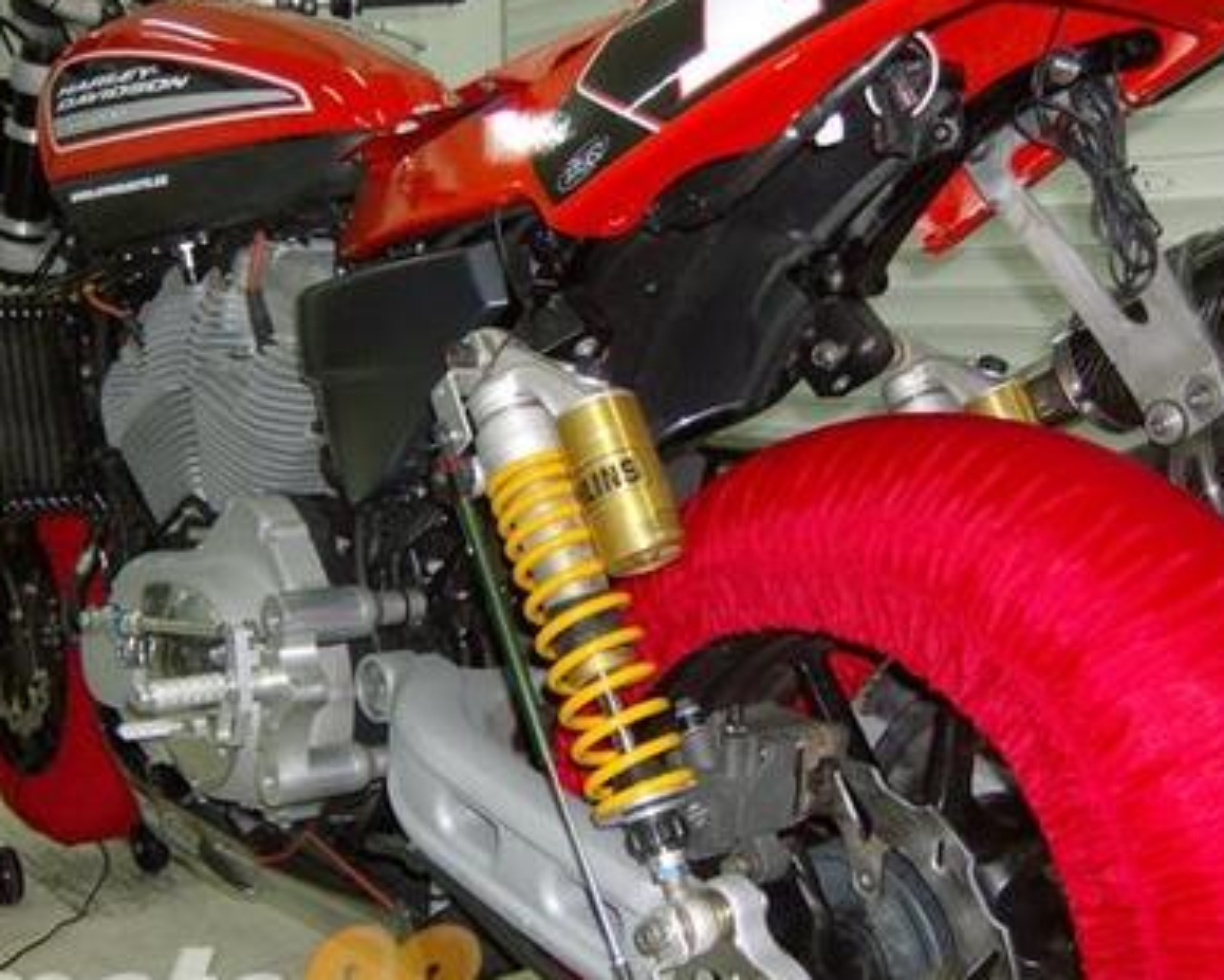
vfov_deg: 36.5
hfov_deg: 44.8
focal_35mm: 41
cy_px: 526
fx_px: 1486
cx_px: 612
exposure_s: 1/60
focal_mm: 6
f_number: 2.8
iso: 200
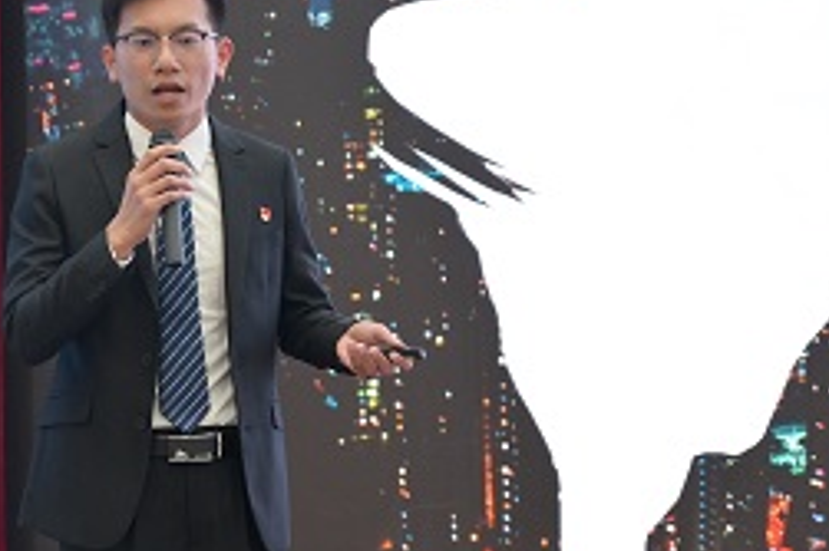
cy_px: 460
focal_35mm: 167
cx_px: 152
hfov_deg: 12.3
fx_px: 3843
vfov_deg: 8.2
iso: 1000
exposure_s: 1/80
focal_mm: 70
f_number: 4.5
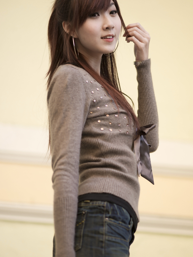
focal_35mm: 175
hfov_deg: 8.5
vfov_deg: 11.3
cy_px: 132
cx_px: 111
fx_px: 1301
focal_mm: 135
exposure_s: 1/320
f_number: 1.8
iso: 100
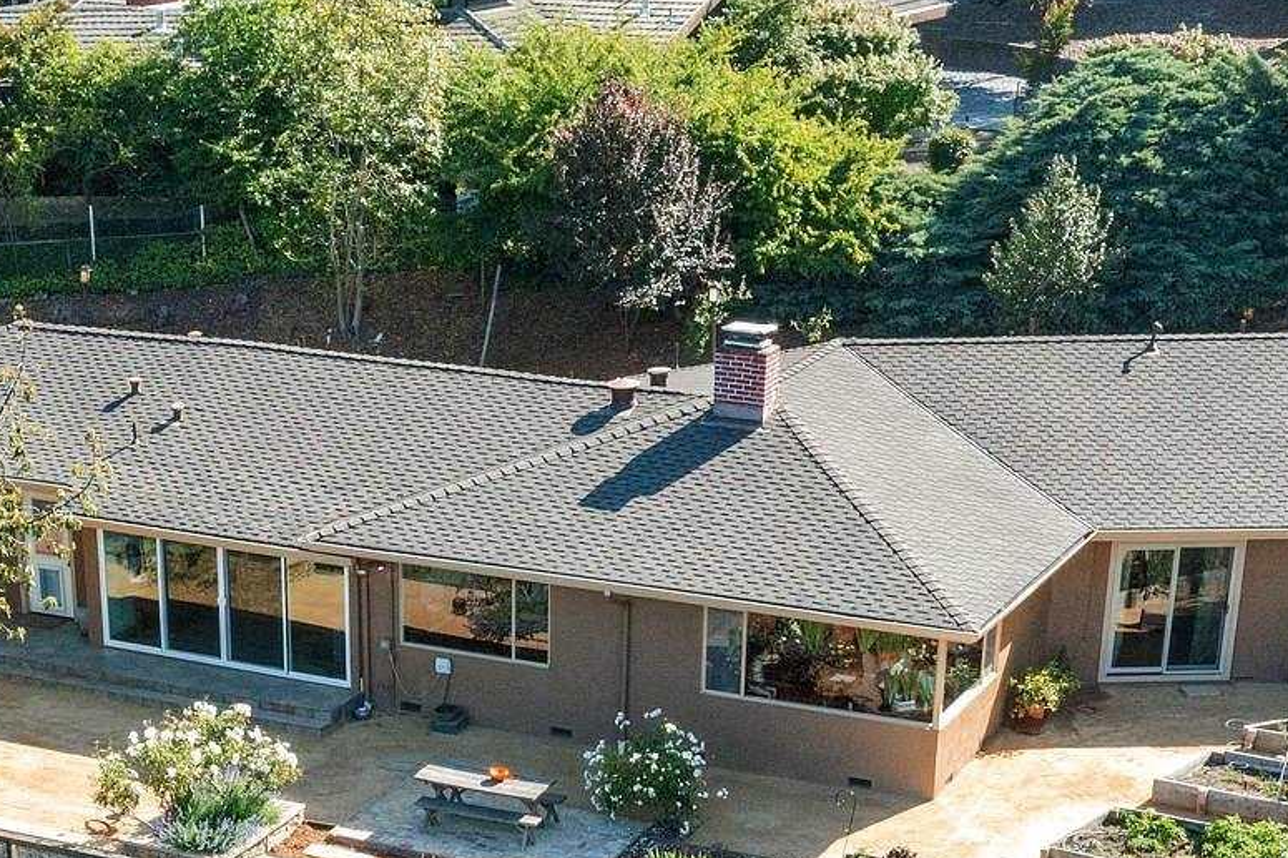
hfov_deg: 27.2
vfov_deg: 17.5
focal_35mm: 74
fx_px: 2646
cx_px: 429
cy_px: 1043
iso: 400
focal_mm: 10.26
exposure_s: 1/120
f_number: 7.1
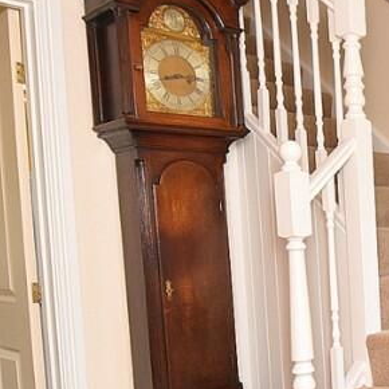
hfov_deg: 32.5
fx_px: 572
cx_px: 440
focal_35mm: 45
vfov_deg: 37.3
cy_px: 251
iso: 900
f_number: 4
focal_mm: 10
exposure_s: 1/125
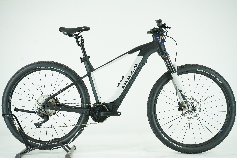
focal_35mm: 57
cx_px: 118
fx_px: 375
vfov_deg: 23.8
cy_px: 79
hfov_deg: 35.1
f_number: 6.3
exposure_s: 1/200
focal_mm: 57
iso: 2500
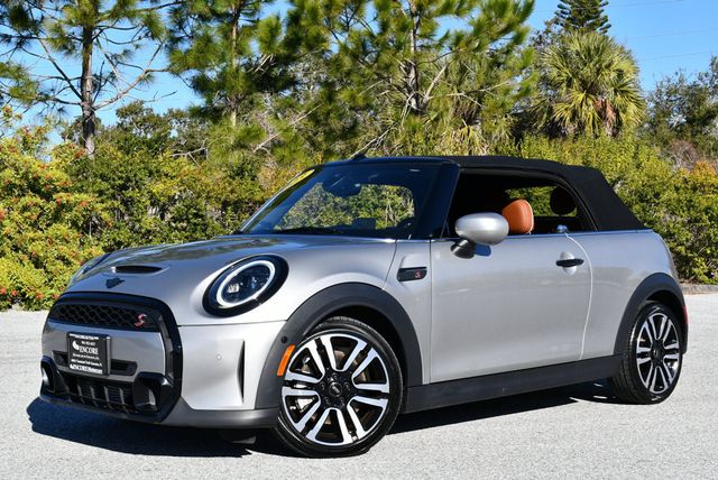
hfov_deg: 35.6
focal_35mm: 56
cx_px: 359
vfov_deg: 24.2
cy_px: 240
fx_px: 1118
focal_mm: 28
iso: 100
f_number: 8
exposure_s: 1/250
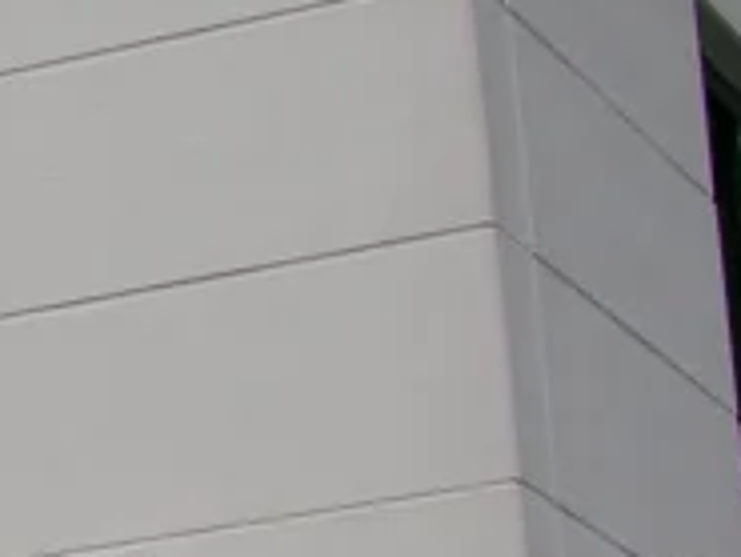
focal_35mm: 227
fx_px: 4862
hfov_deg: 7.6
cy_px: 930
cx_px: -1462
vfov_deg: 6.4
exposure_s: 1/133
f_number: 4.5
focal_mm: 8.9
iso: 50
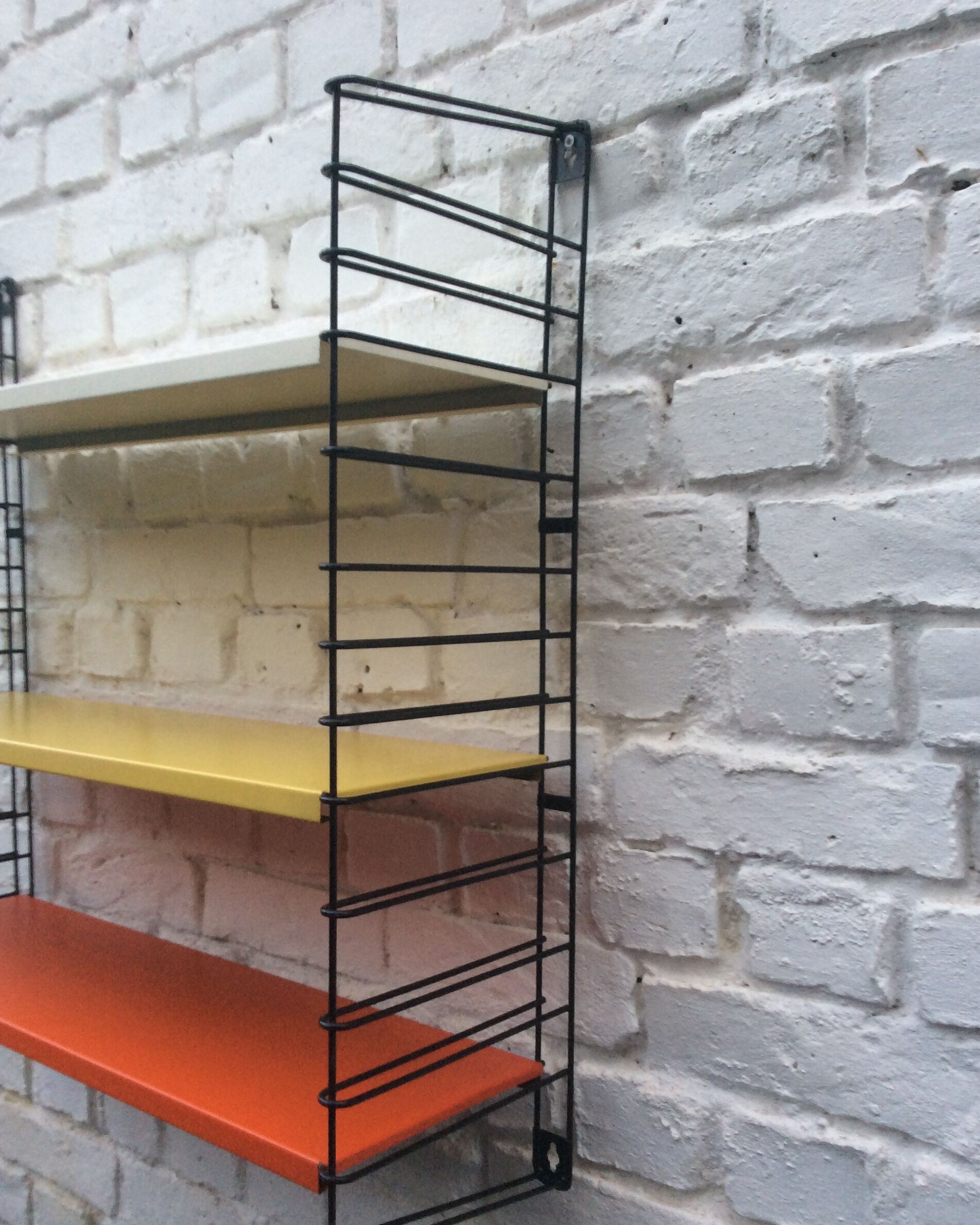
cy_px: 640
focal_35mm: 34
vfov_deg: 52.8
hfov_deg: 43.4
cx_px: 495
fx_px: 1233
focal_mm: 3.3
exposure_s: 1/25
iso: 50
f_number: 2.4
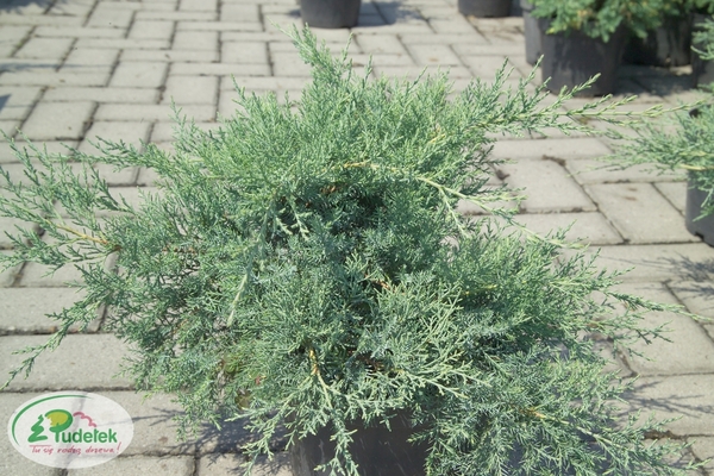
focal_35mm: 55
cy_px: 238
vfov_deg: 24.6
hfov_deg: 36.2
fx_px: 1091
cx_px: 357
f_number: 13
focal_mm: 55
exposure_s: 1/90
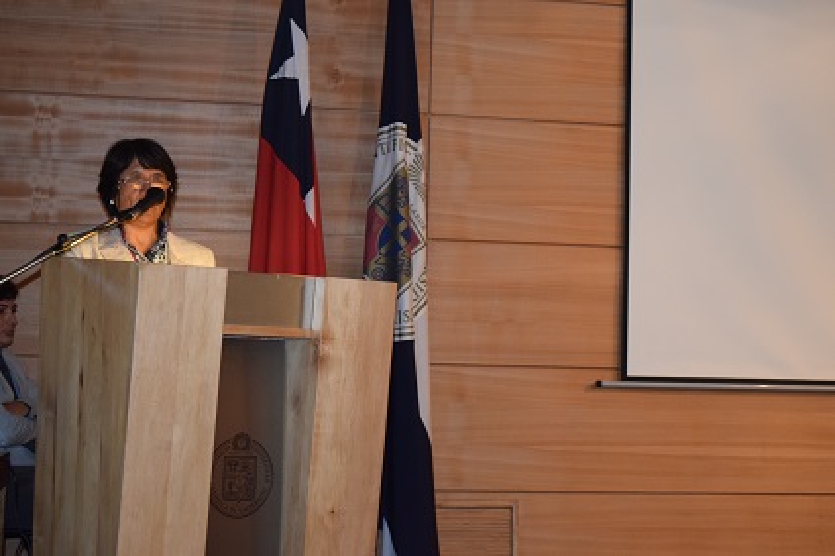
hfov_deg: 33.4
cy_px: 278
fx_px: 1391
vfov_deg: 22.6
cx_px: 418
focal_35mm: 60
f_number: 4.8
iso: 1800
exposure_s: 1/60
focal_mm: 40
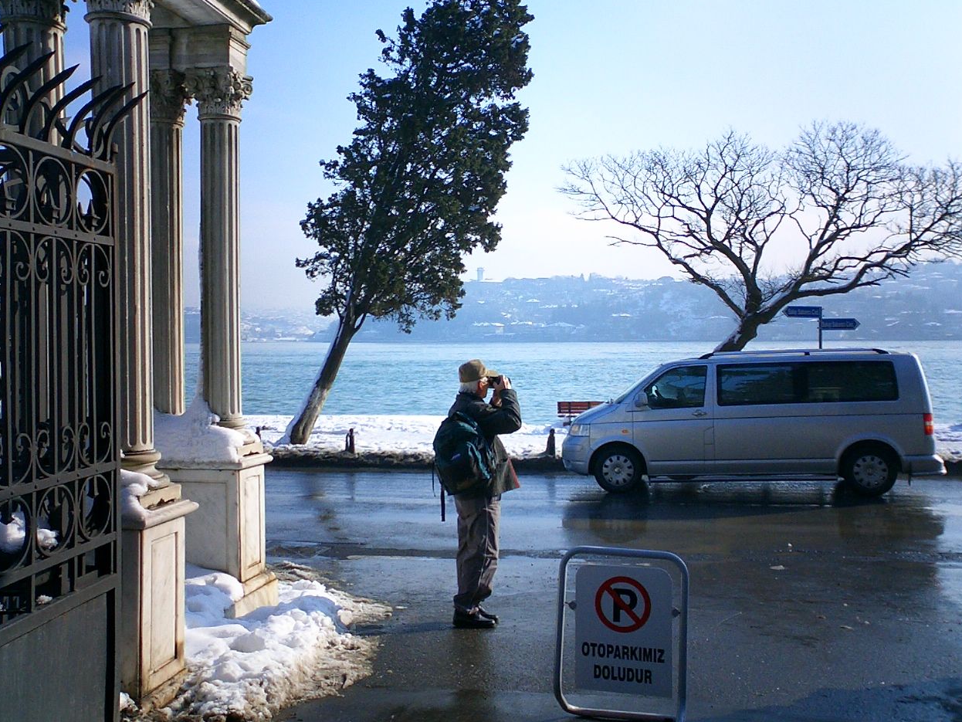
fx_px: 1056
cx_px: 489
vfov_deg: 37.7
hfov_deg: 49.0
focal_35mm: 38
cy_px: 352
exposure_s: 1/1000
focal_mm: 5.6
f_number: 3.5
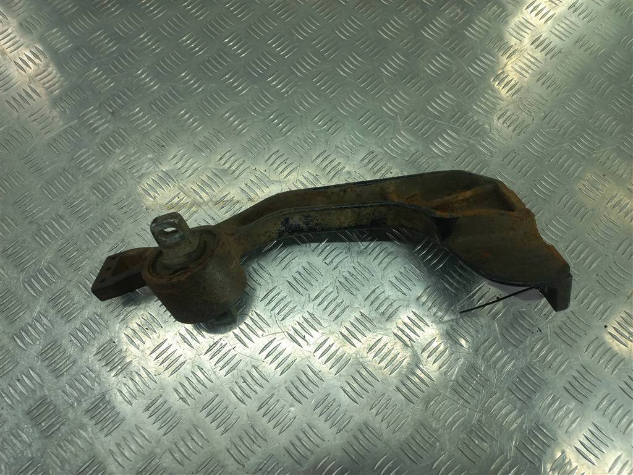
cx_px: 316
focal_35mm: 25
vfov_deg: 54.9
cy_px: 238
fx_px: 457
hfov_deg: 69.4
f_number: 1.8
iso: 25
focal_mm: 4.6
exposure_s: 1/50
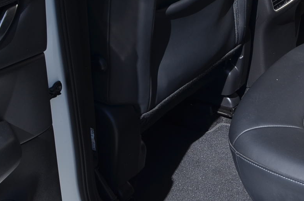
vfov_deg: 15.9
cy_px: 38
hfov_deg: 23.0
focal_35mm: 85
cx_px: 305
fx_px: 716
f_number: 8
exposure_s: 1/250
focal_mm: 18
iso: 140
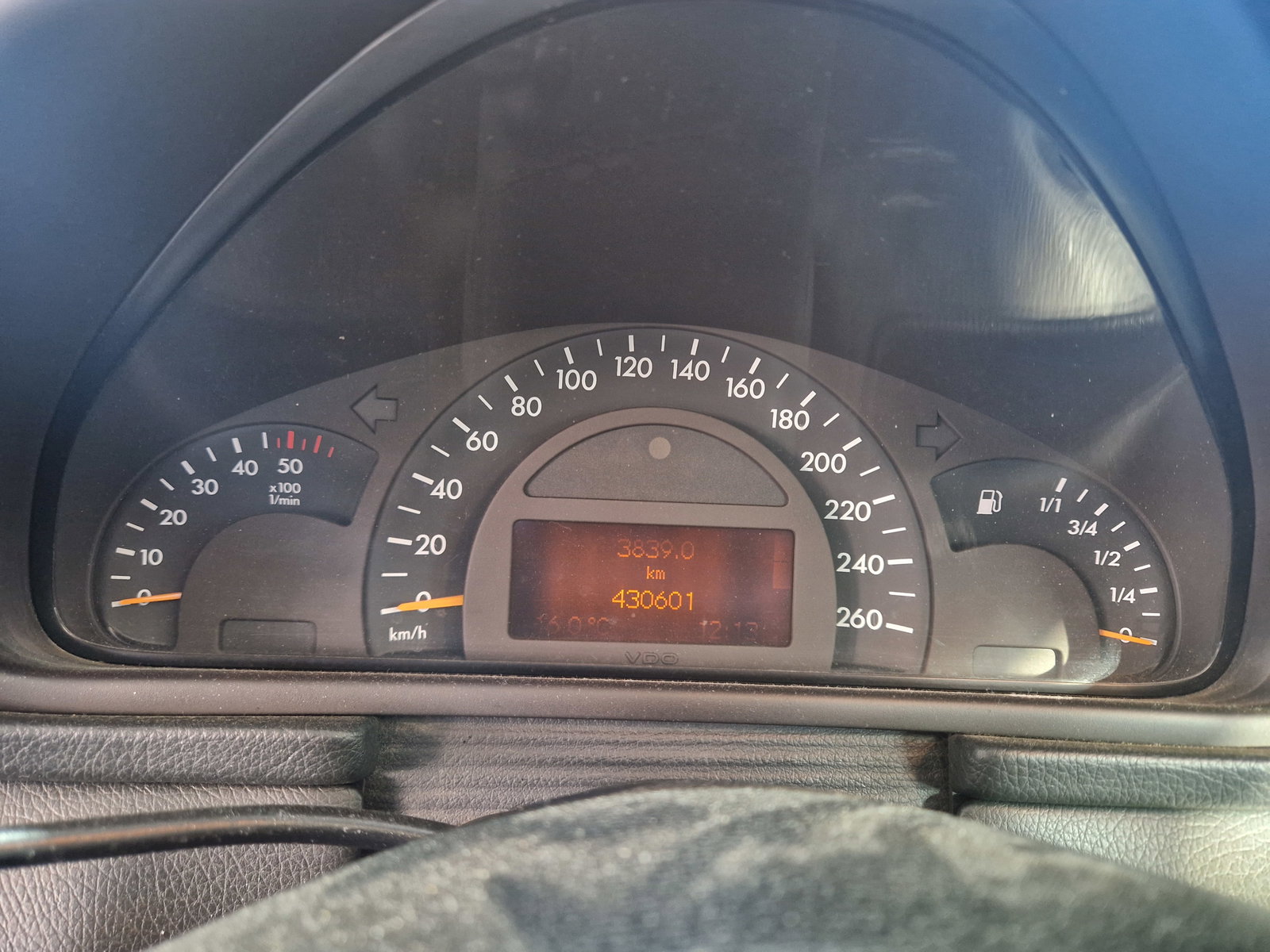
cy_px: 476
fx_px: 844
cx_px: 635
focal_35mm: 23
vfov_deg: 58.9
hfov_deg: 73.9
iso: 640
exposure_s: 1/25
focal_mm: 5.4
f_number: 1.8
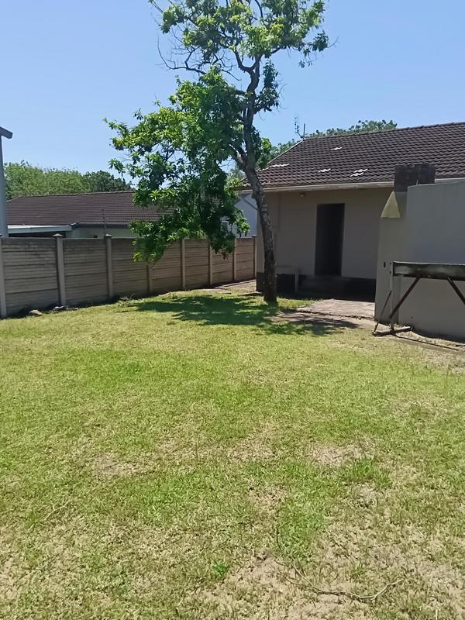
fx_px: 466
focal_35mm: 26
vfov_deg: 67.3
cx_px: 232
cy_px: 310
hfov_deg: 53.1
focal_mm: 3.96
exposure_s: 1/654
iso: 100
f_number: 1.8
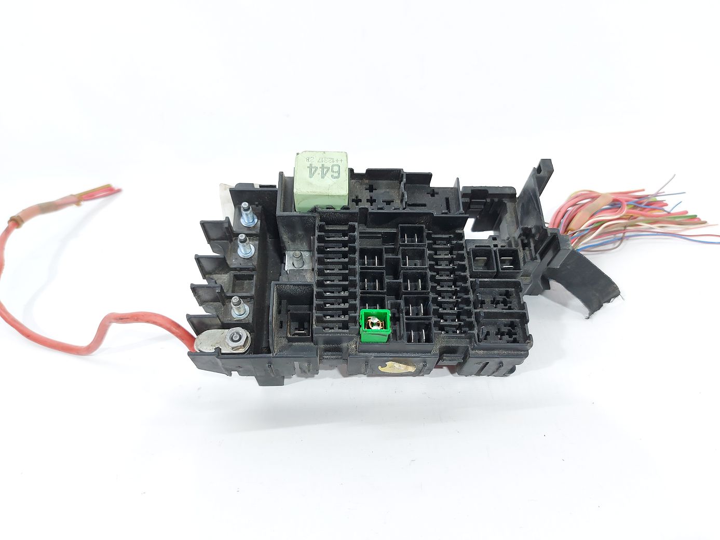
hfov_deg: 71.6
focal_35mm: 24
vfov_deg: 56.8
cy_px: 270
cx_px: 360
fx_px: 499
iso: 100
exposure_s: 1/50
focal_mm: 5.23
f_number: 1.8
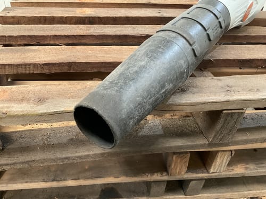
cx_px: 133
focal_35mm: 29
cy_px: 100
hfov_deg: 61.7
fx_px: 223
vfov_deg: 48.2
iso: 200
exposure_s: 1/33
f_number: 1.8
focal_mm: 3
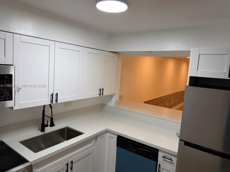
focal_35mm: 24
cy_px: 86
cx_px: 115
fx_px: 159
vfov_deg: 56.8
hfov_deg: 71.6
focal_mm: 6.76
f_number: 1.78
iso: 100
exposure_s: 1/120
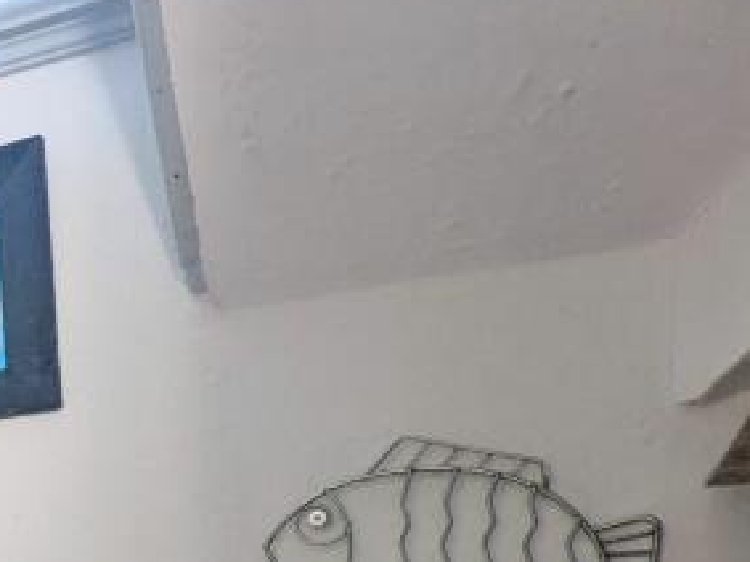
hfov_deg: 22.4
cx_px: -543
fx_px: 1256
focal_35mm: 58
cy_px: 646
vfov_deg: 23.4
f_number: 2.2
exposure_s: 1/36.4
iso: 69
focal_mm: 2.35
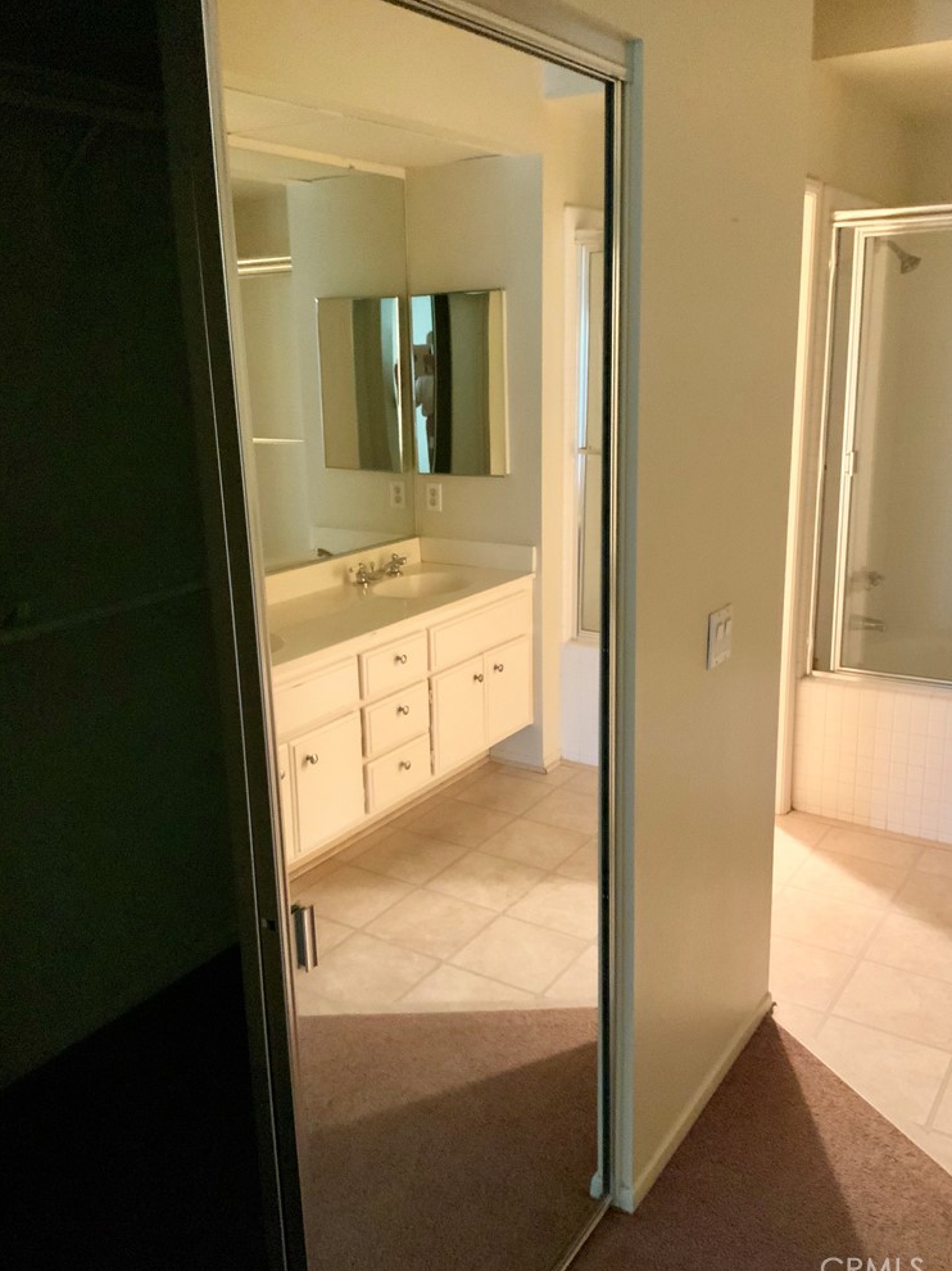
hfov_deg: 46.8
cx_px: 485
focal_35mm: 30
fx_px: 1101
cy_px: 630
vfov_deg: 60.0
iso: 500
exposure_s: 1/30
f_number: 1.8
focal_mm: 3
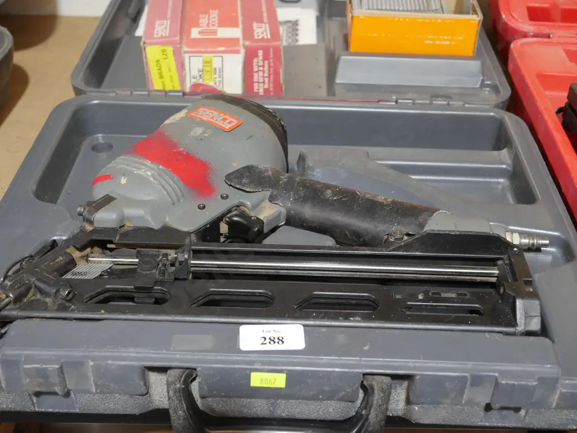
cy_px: 216
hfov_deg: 39.6
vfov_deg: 30.3
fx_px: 800
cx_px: 288
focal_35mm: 48
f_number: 5.2
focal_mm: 24
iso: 1250
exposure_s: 1/60
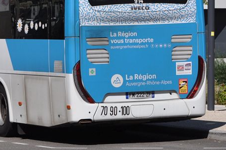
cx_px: 32
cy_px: 15
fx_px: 1549
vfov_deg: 5.5
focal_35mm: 247
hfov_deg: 8.3
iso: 400
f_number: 7.1
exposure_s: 1/2000
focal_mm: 70
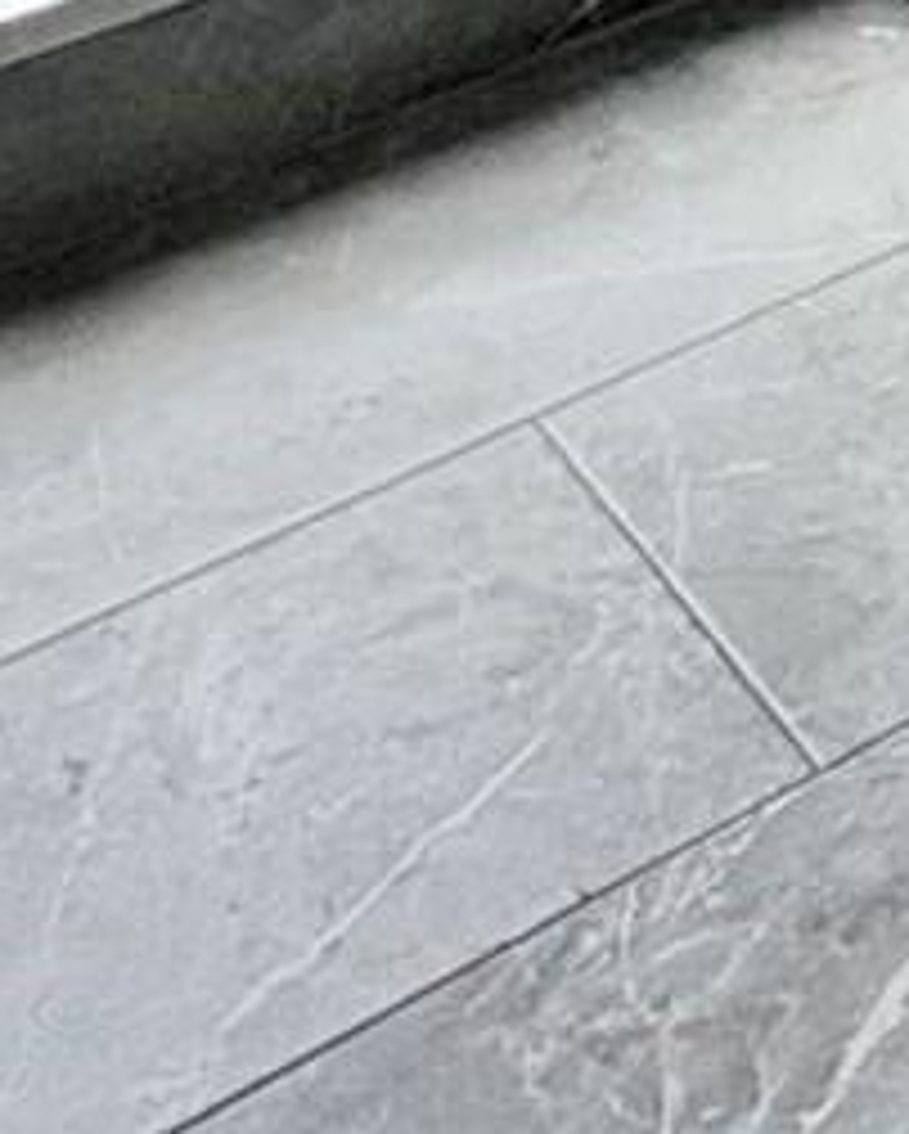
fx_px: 3728
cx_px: 2079
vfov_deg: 13.0
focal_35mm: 111
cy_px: -1598
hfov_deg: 11.7
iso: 64
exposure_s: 1/229
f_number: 2.2
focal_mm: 2.22
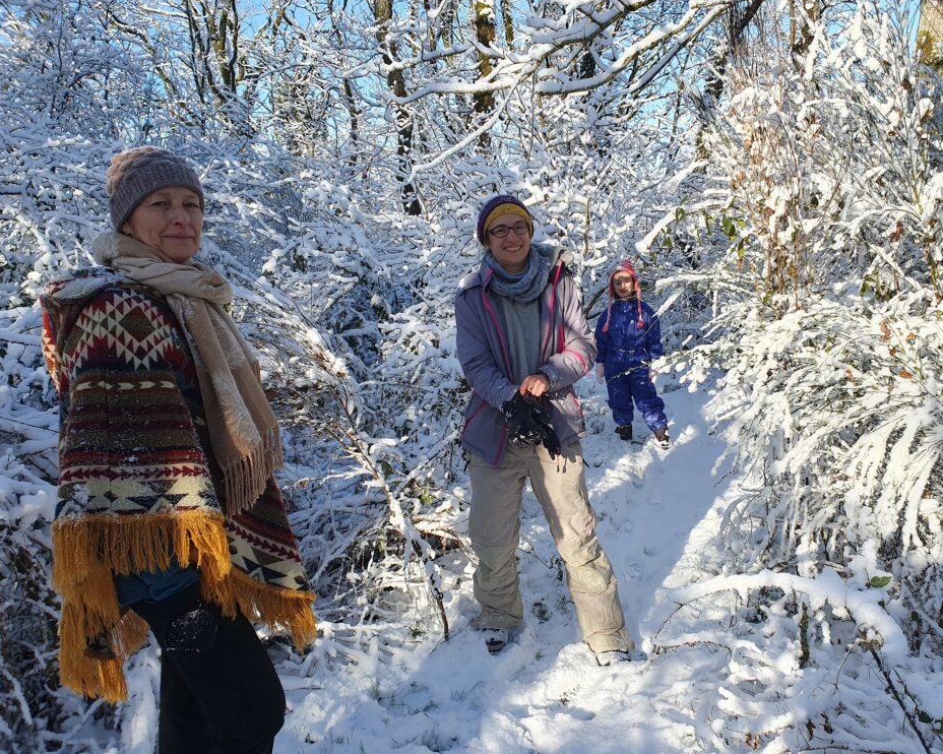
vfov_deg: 51.5
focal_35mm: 28
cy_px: 380
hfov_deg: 62.1
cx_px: 514
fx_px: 781
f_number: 2.4
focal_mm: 4.32
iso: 50
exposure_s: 1/626
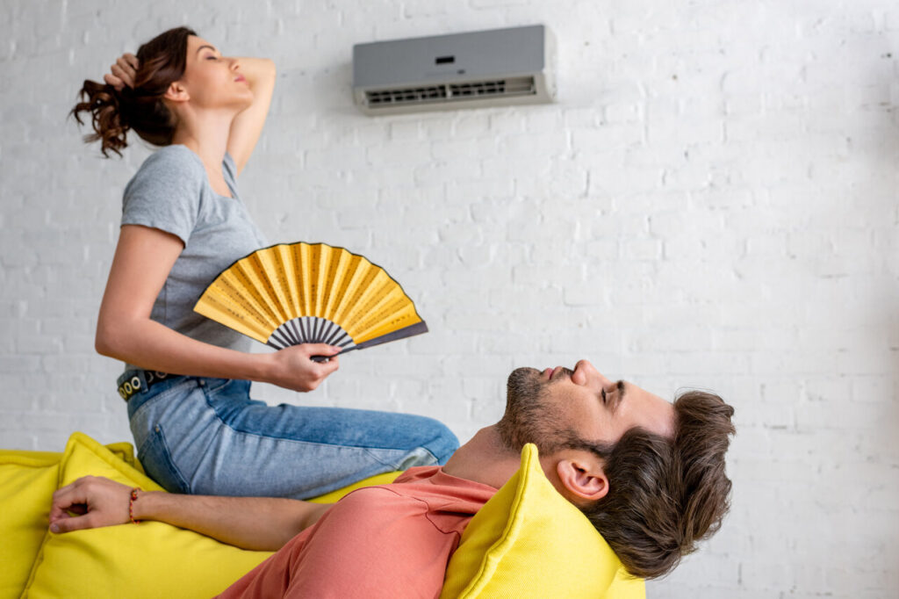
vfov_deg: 37.8
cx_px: 450
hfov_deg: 54.4
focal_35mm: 35
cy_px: 300
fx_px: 874
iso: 400
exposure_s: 1/200
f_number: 5.6
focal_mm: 35
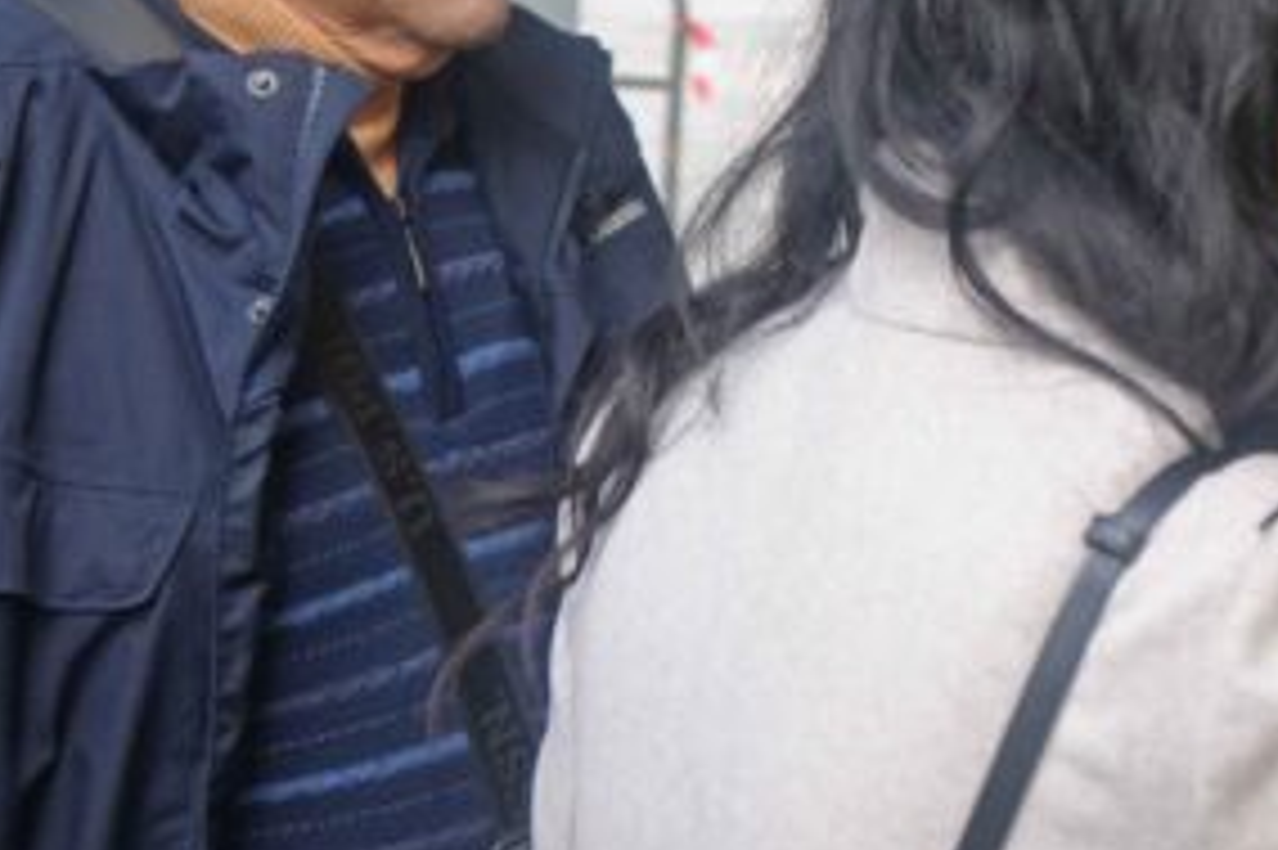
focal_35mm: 101
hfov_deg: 18.3
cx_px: 1836
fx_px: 3583
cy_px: -178
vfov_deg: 13.2
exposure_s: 1/160
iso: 125
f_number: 4
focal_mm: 28
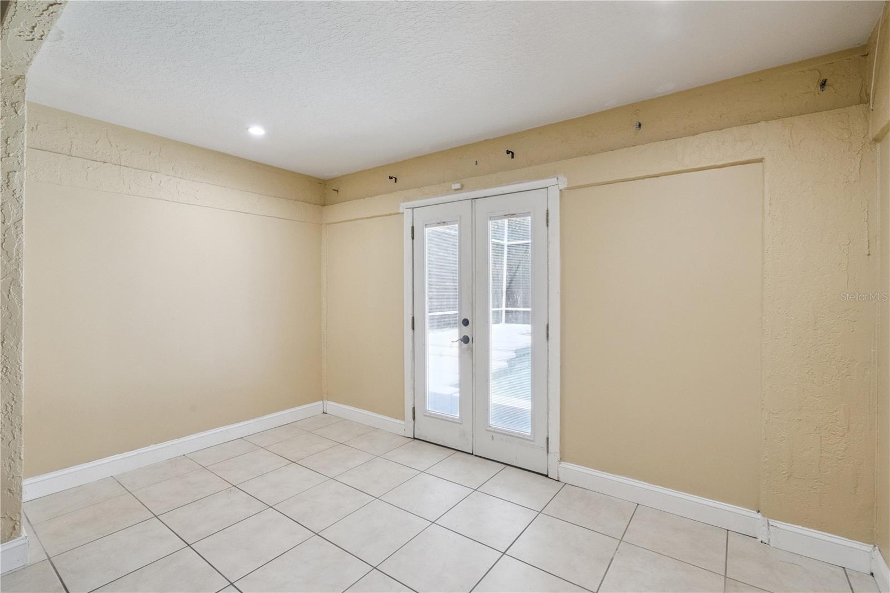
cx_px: 445
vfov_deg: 73.7
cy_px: 296
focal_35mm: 16
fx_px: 395
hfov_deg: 96.7
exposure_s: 1/100
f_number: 10
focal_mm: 16
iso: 4000
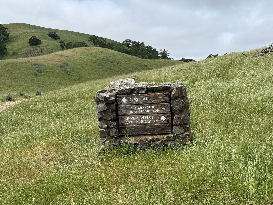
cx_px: 136
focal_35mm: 48
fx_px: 379
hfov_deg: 39.7
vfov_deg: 30.3
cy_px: 102
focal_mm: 6.76
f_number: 1.78
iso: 64
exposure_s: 1/3891
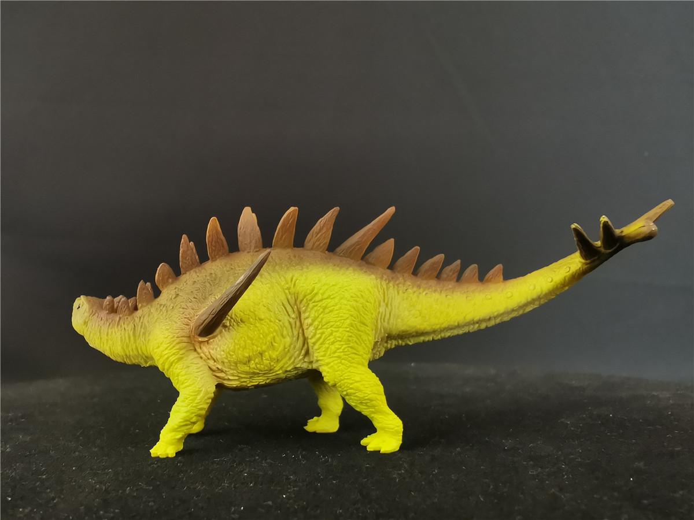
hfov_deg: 67.3
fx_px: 521
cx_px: 347
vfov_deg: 53.1
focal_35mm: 26
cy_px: 260
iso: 500
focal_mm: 2.26
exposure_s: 1/33.3
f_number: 2.2
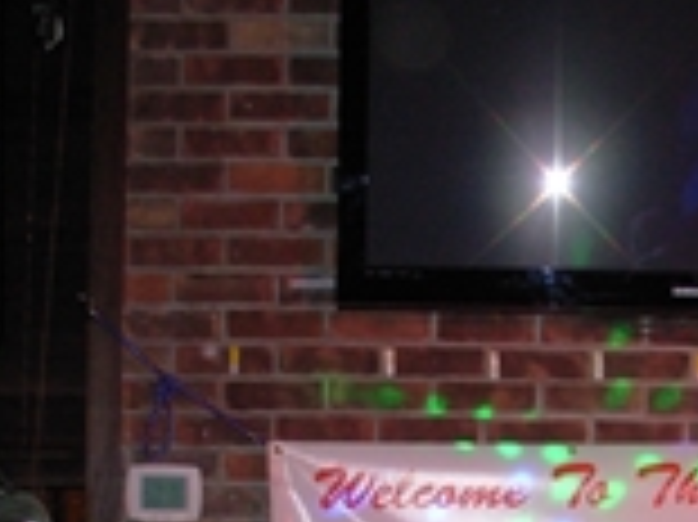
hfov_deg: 16.6
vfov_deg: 12.2
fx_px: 2378
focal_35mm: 118
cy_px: 644
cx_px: 518
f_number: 2.9
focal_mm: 6.3
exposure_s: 1/46.6
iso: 73
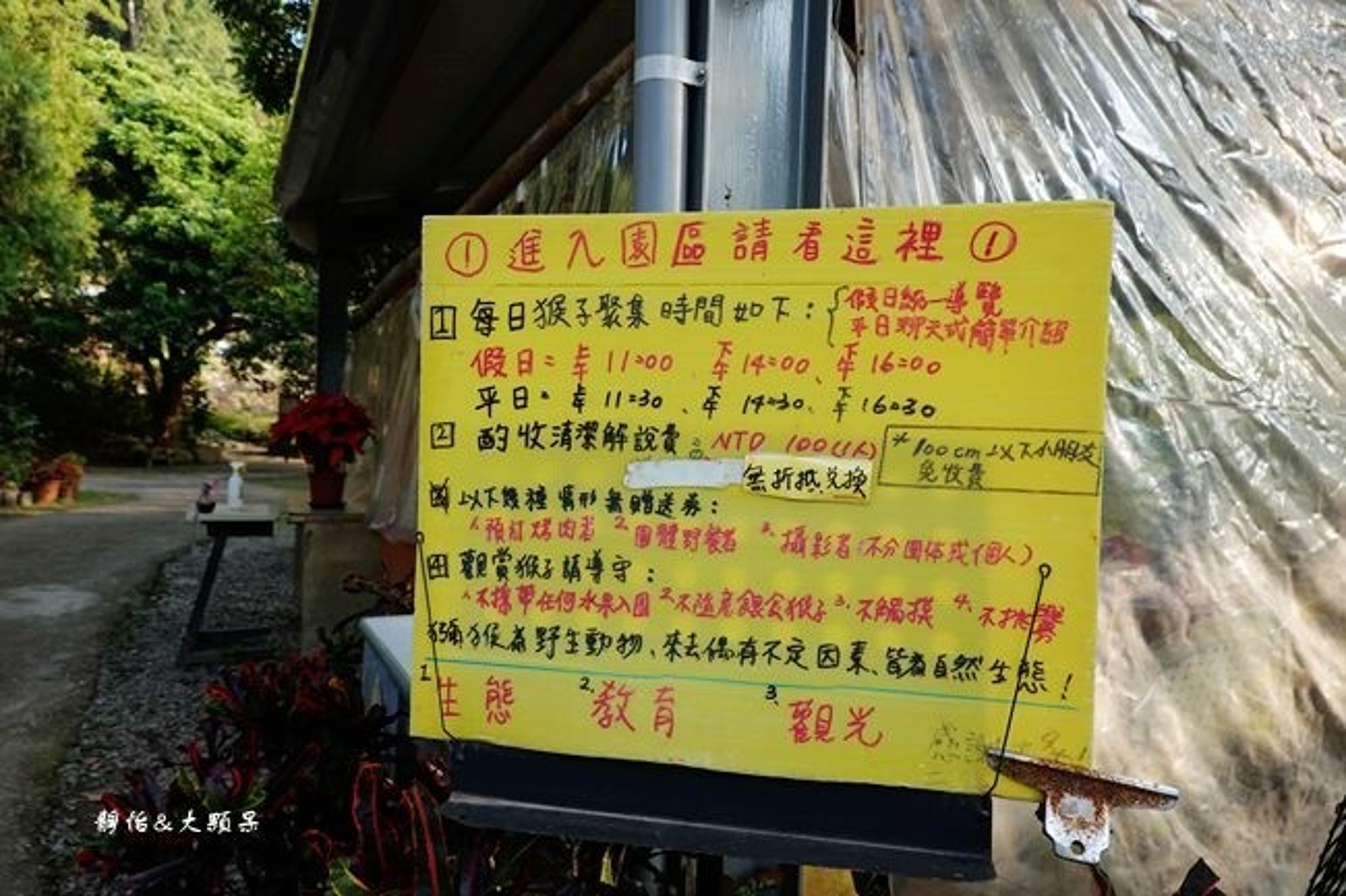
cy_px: 448
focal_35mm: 24
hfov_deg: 73.8
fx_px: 897
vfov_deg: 53.1
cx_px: 673
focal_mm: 9
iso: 125
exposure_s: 1/160
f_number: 2.8
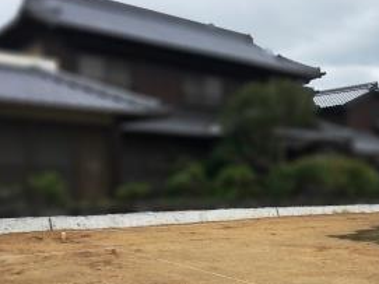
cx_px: 302
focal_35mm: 48
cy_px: 193
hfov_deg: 38.2
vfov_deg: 30.0
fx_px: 525
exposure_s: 1/674
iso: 25
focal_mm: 4.15
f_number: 2.2
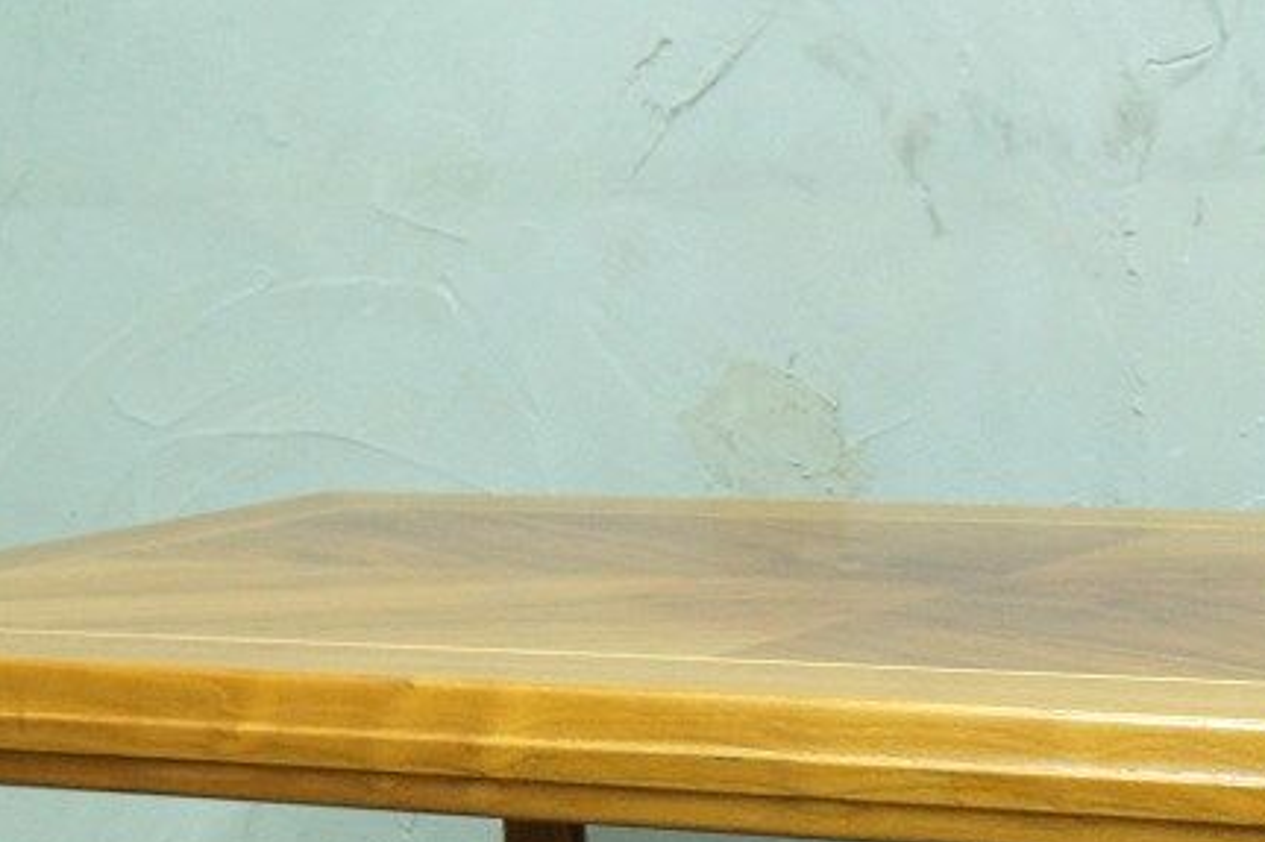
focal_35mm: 239
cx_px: 980
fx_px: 8410
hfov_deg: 8.6
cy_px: 1024
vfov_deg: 5.7
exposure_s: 1/20
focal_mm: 55
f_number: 8
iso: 800
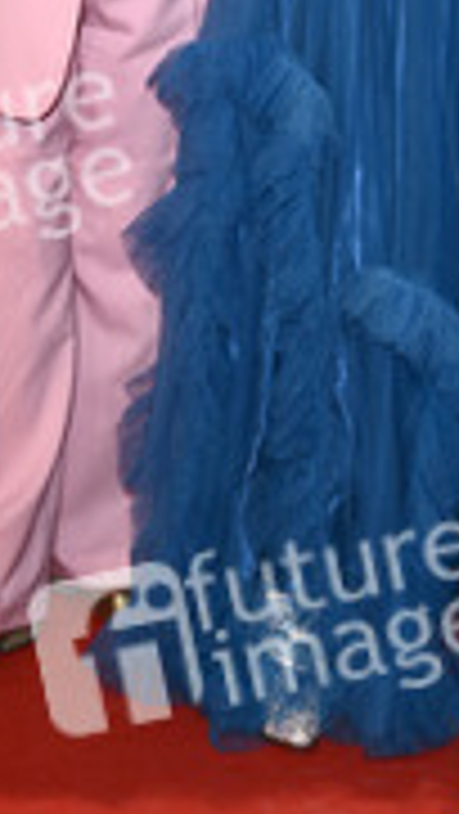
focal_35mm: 134
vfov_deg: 15.6
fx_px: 2895
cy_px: -45
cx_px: 392
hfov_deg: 9.0
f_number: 6.3
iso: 640
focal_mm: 58
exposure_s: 1/250
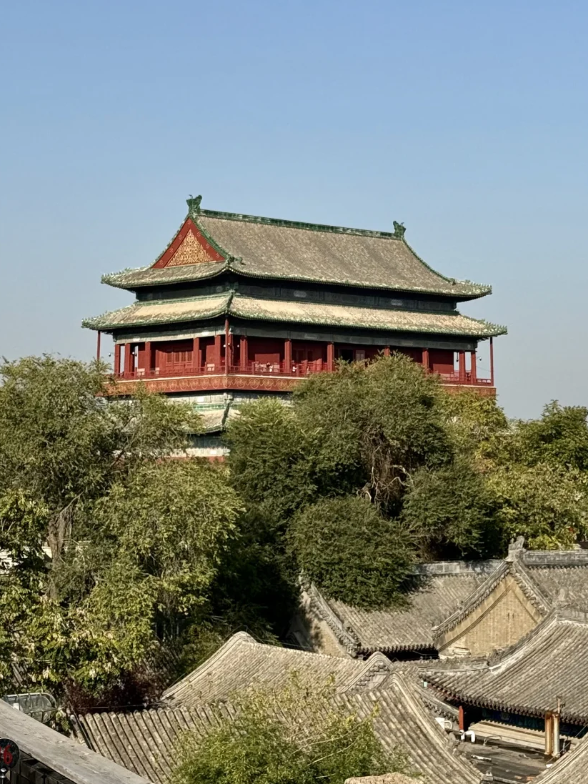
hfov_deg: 23.2
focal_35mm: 63
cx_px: 370
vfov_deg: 30.6
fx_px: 1427
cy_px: 486
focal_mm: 6.76
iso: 80
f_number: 1.78
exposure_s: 1/4587
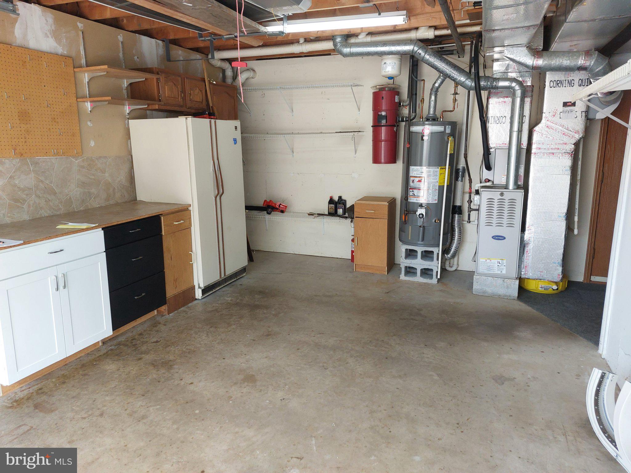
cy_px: 236
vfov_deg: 56.8
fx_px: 437
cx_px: 316
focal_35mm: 24
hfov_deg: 71.6
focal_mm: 5.23
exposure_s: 1/120
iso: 100
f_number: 1.8
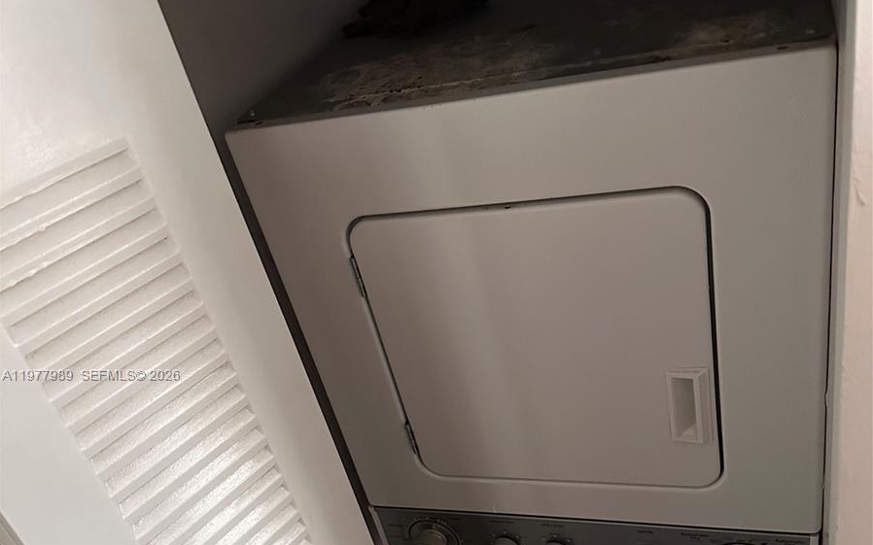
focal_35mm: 34
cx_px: 436
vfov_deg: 36.8
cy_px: 376
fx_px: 809
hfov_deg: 56.7
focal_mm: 6.86
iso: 1000
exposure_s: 1/42
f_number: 1.78
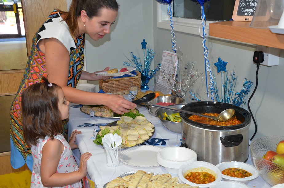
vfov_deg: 26.4
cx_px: 142
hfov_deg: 39.0
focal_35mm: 51
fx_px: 401
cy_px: 94
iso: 1600
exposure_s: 1/100
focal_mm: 34
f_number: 5.6
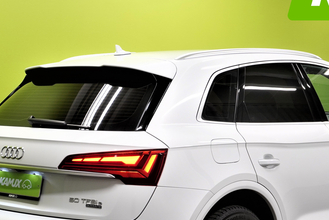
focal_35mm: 84
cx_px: 205
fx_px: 768
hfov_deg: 24.1
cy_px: 163
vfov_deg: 16.2
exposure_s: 1/20
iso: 320
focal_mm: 28
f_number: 7.1
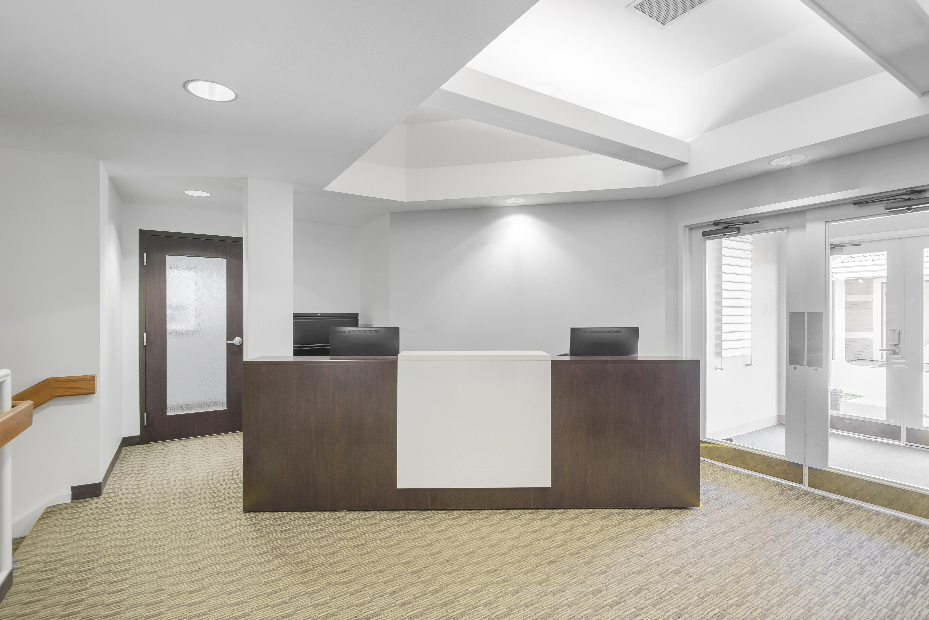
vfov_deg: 67.4
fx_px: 465
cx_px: 464
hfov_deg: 90.0
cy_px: 310
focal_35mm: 18
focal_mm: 18
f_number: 11
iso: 200
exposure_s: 1/20
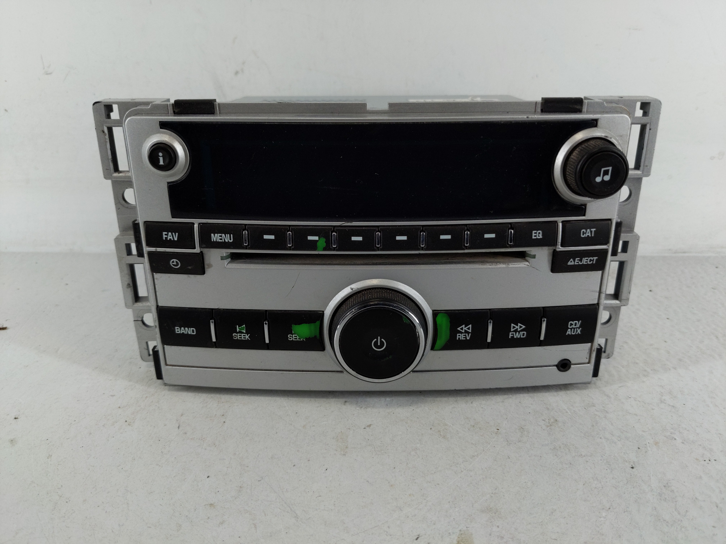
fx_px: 524
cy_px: 272
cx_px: 363
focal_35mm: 25
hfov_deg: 69.4
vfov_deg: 54.9
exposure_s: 1/117
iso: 55
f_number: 1.73
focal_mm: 4.38
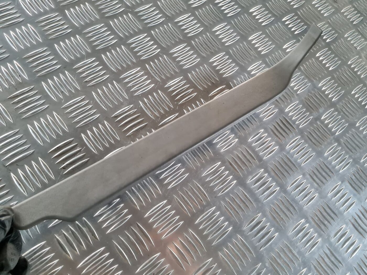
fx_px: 276
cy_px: 138
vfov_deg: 53.1
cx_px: 184
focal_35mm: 26
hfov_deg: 67.3
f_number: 1.8
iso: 400
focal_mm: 5.4
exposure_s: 1/50
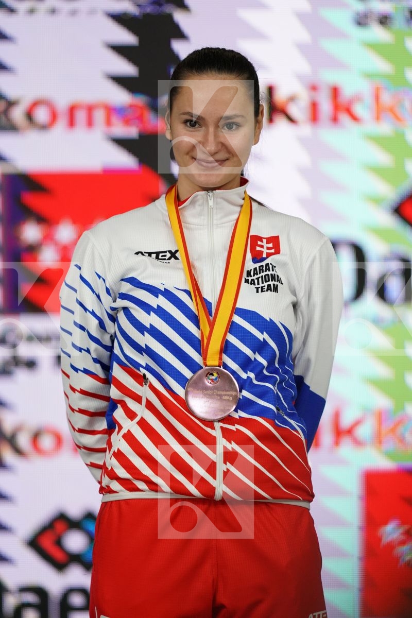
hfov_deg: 3.4
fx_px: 6866
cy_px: 309
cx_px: 206
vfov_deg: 5.2
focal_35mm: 400
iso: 3200
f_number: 2.8
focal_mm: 400
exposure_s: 1/500
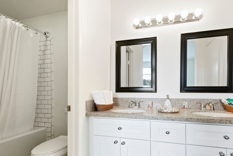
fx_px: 117
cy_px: 88
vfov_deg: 67.2
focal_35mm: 18
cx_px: 135
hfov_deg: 89.3
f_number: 7.1
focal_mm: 10
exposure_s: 1/10
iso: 250
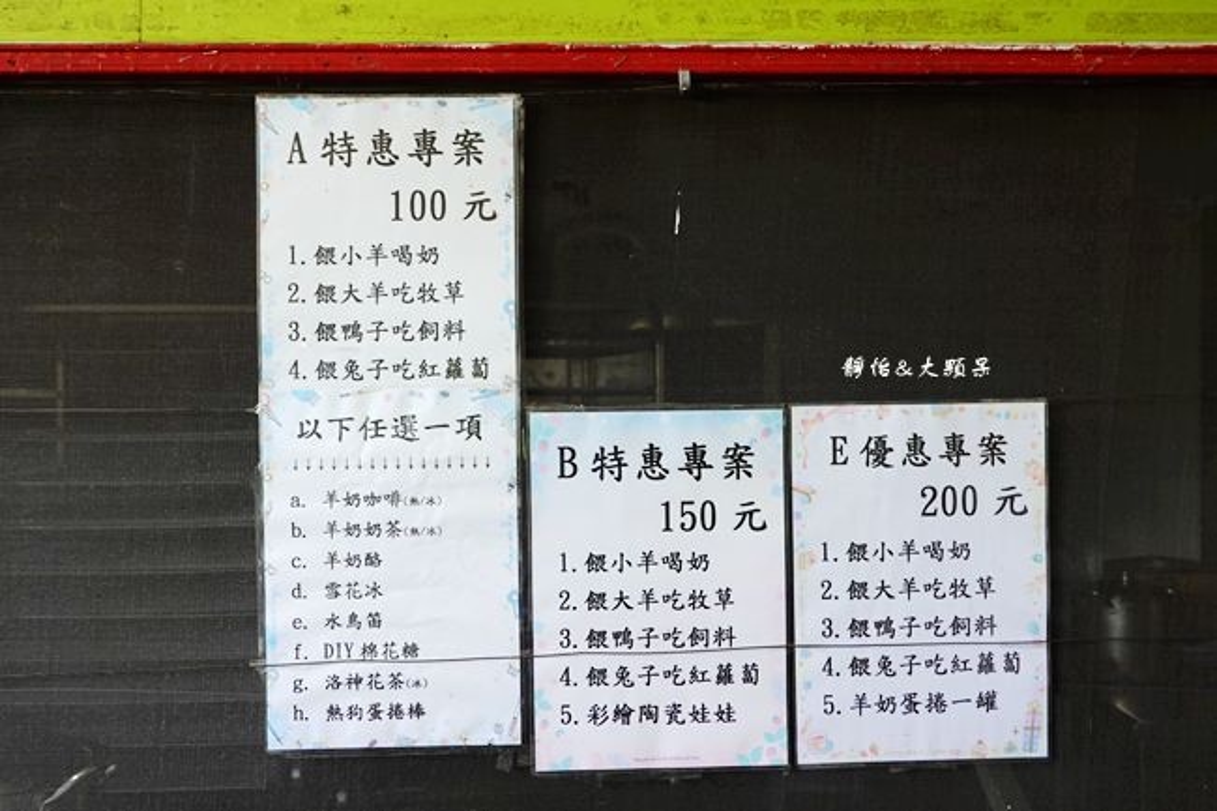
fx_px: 1487
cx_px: 608
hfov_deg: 44.5
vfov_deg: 30.5
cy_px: 406
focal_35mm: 44
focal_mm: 16.21
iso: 160
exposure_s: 1/50
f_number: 4
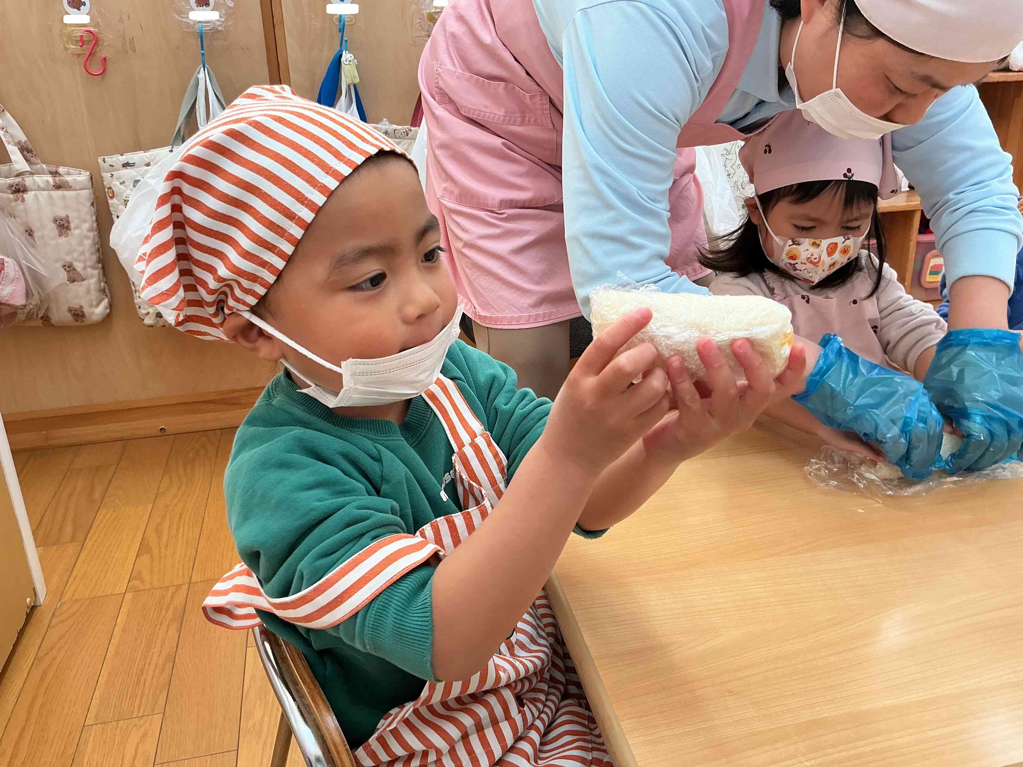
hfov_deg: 61.7
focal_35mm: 29
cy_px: 384
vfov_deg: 48.2
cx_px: 512
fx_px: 857
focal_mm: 3
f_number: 1.8
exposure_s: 1/60
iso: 50
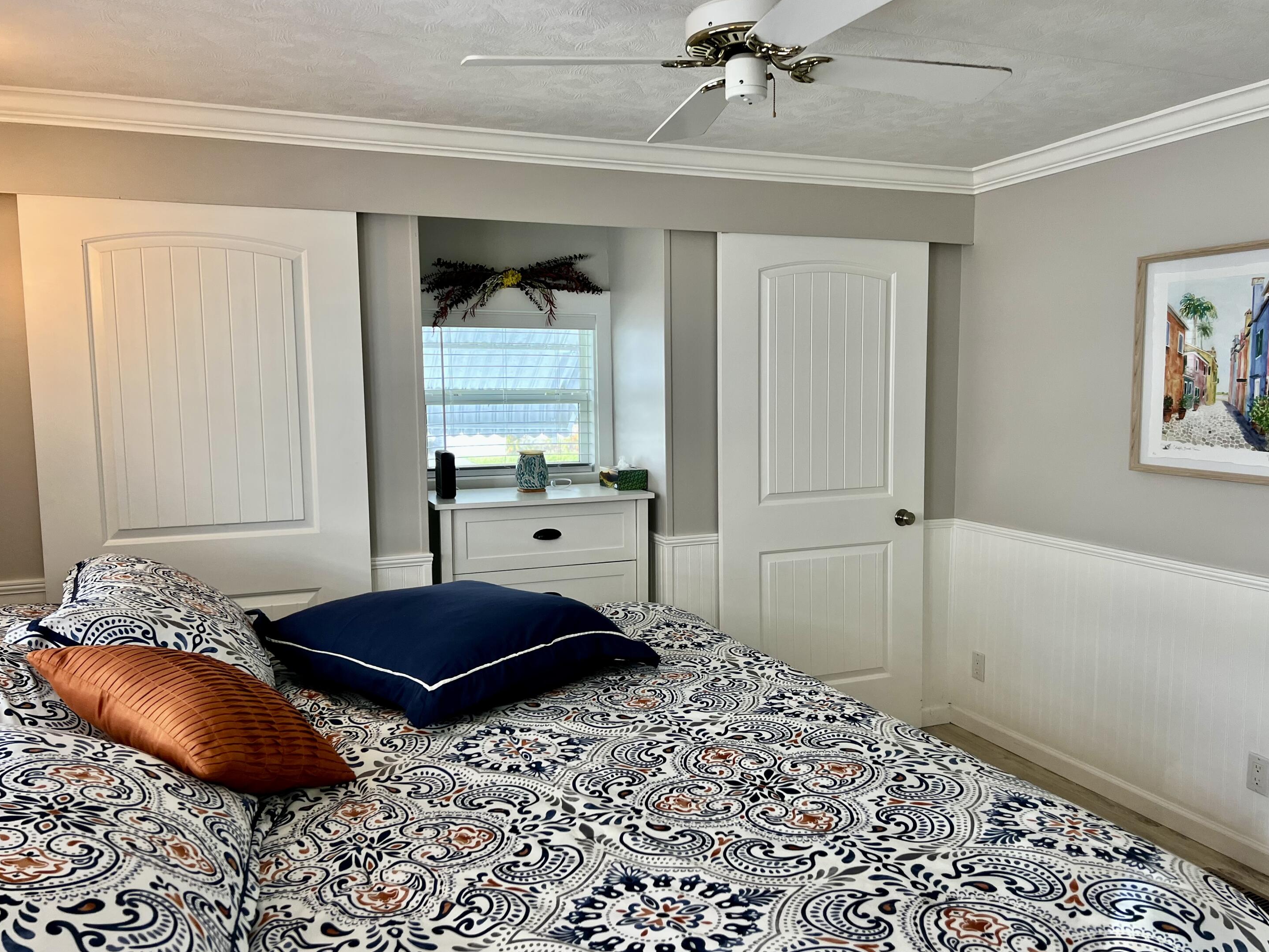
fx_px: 990
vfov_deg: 51.4
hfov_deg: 65.3
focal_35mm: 27
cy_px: 478
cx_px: 642
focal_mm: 5.7
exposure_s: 1/121
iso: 125
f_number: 1.5
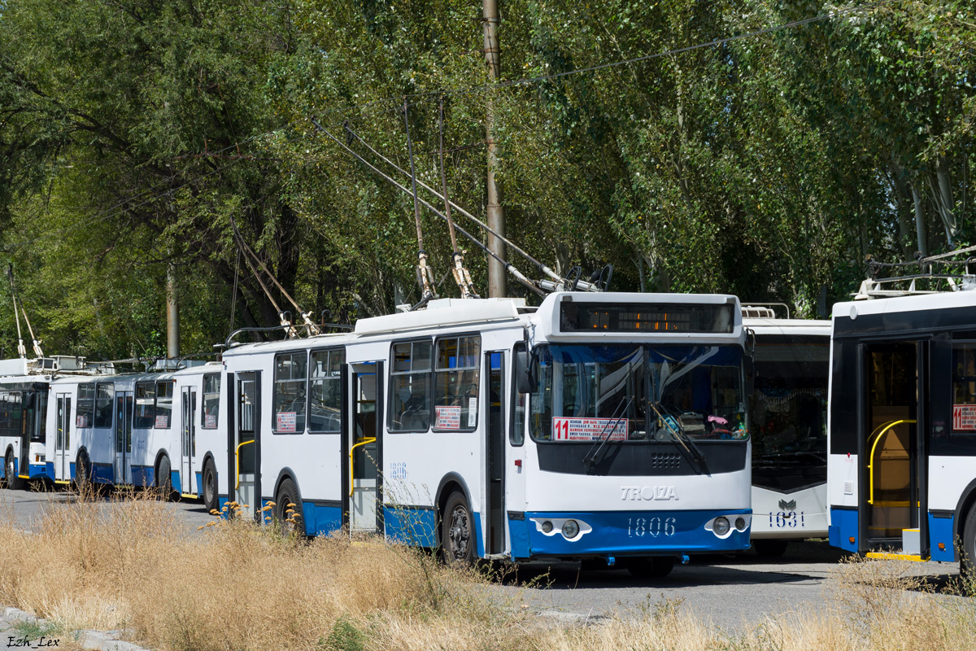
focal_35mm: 90
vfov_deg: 15.2
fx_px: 2440
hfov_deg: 22.6
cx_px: 488
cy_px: 326
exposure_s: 1/400
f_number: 9
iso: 100
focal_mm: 60
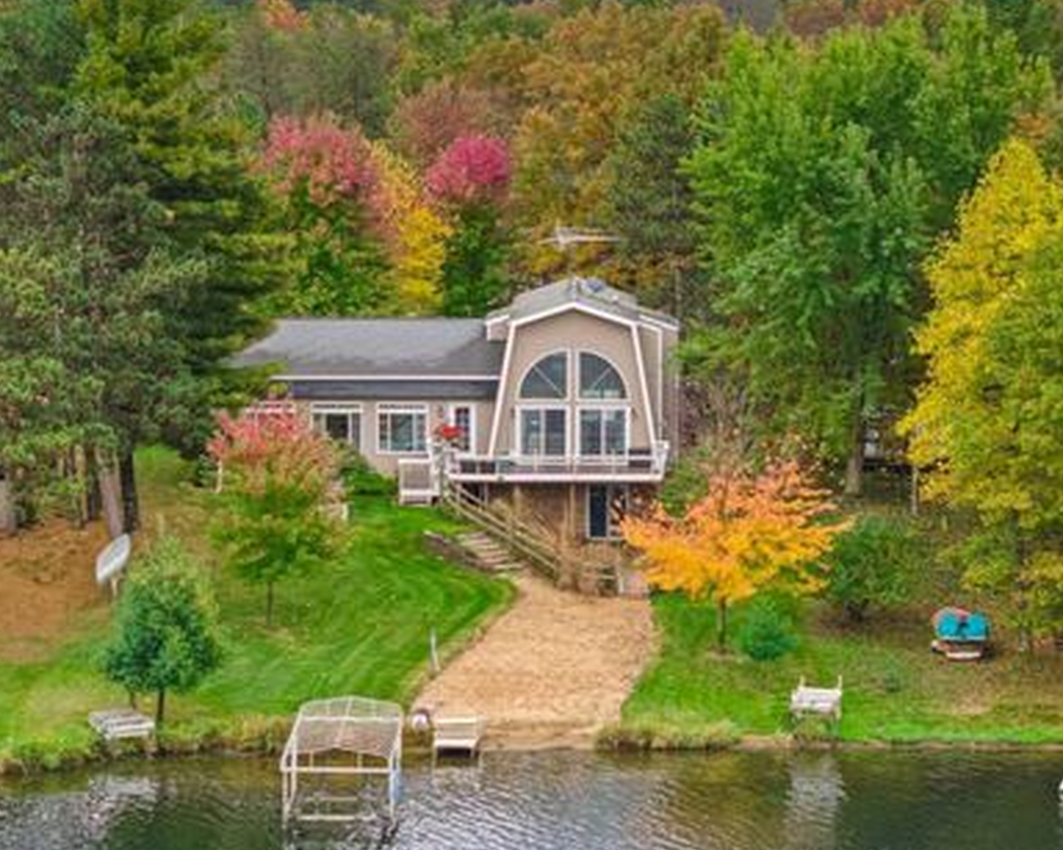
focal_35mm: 89
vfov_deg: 17.3
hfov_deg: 21.5
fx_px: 2799
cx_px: 515
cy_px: 347
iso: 100
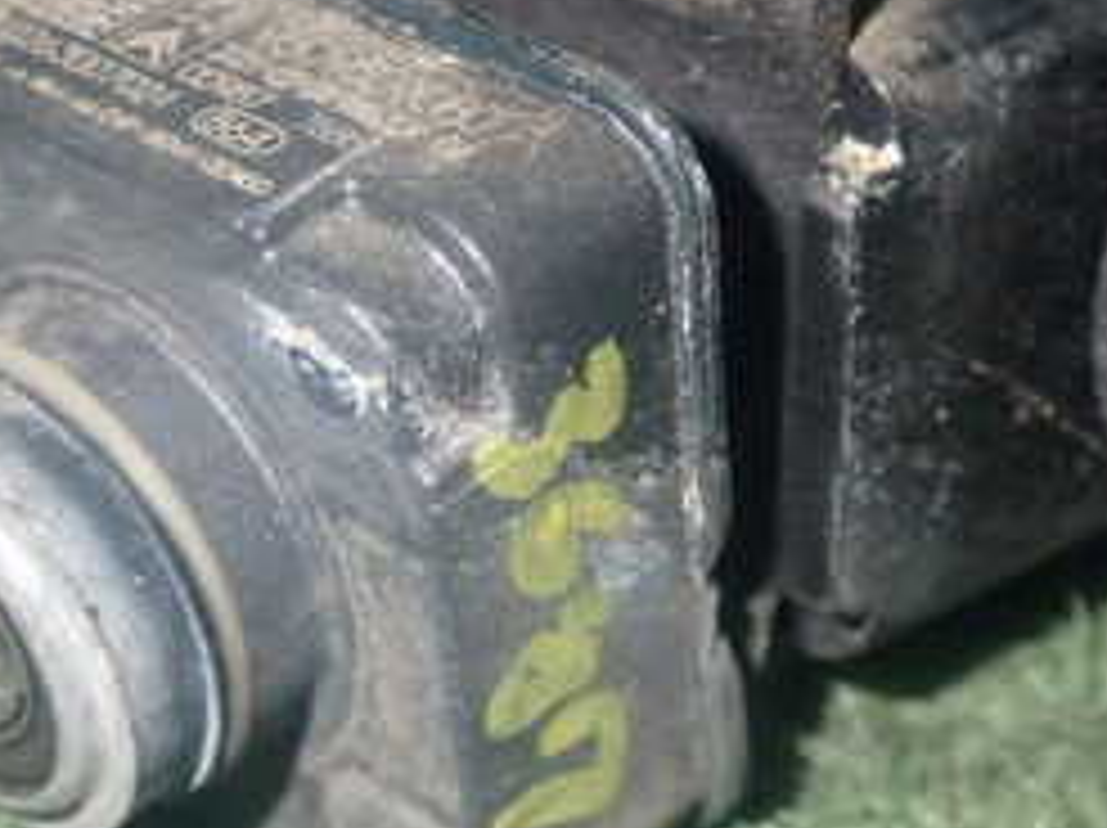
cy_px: 328
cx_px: 657
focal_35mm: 122
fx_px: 3898
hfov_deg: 16.2
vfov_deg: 12.1
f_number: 9
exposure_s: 1/50
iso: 640
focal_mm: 9.01
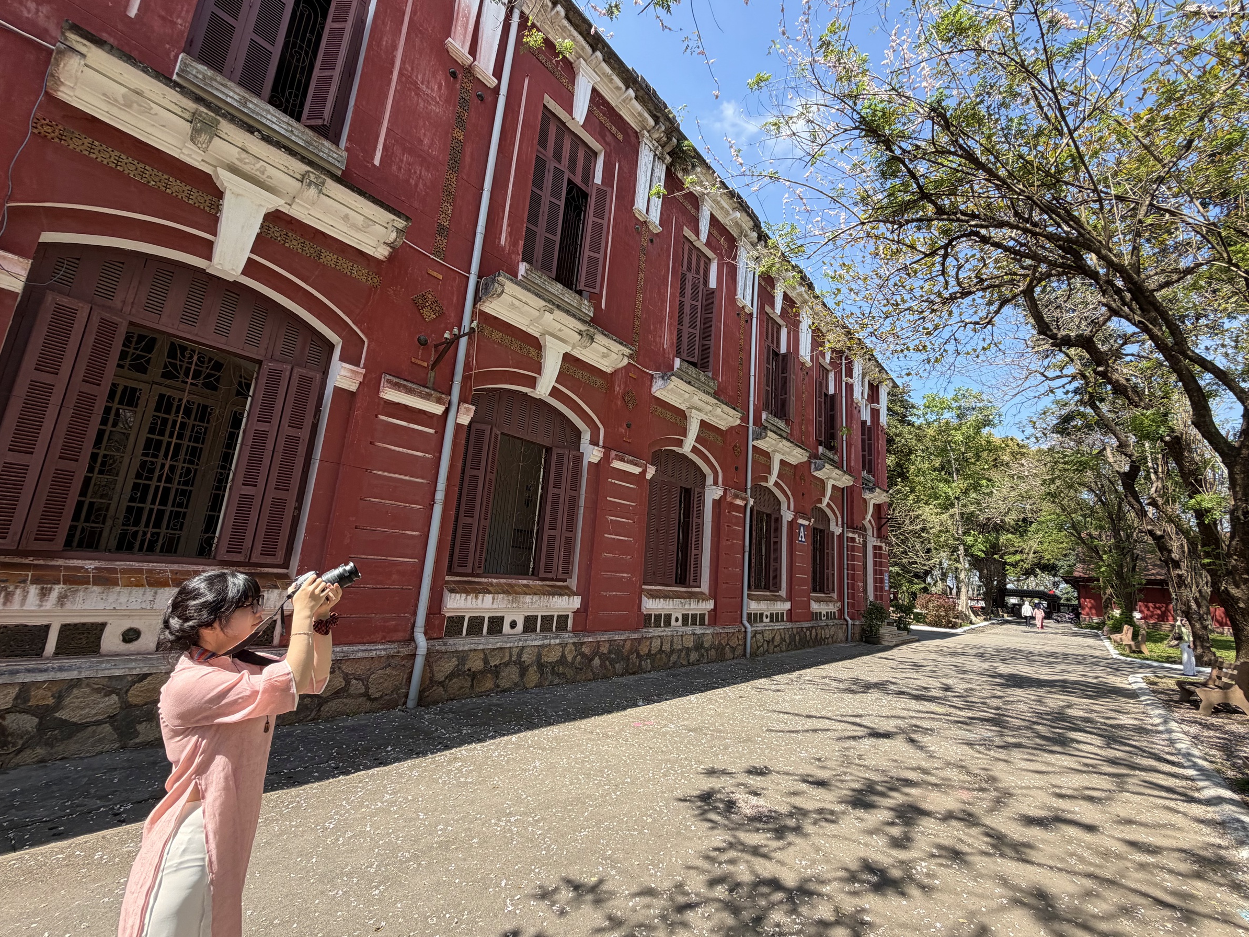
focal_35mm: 15
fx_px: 541
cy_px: 462
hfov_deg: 98.1
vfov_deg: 81.7
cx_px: 654
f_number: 2.2
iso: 40
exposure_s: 1/502
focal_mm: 2.22
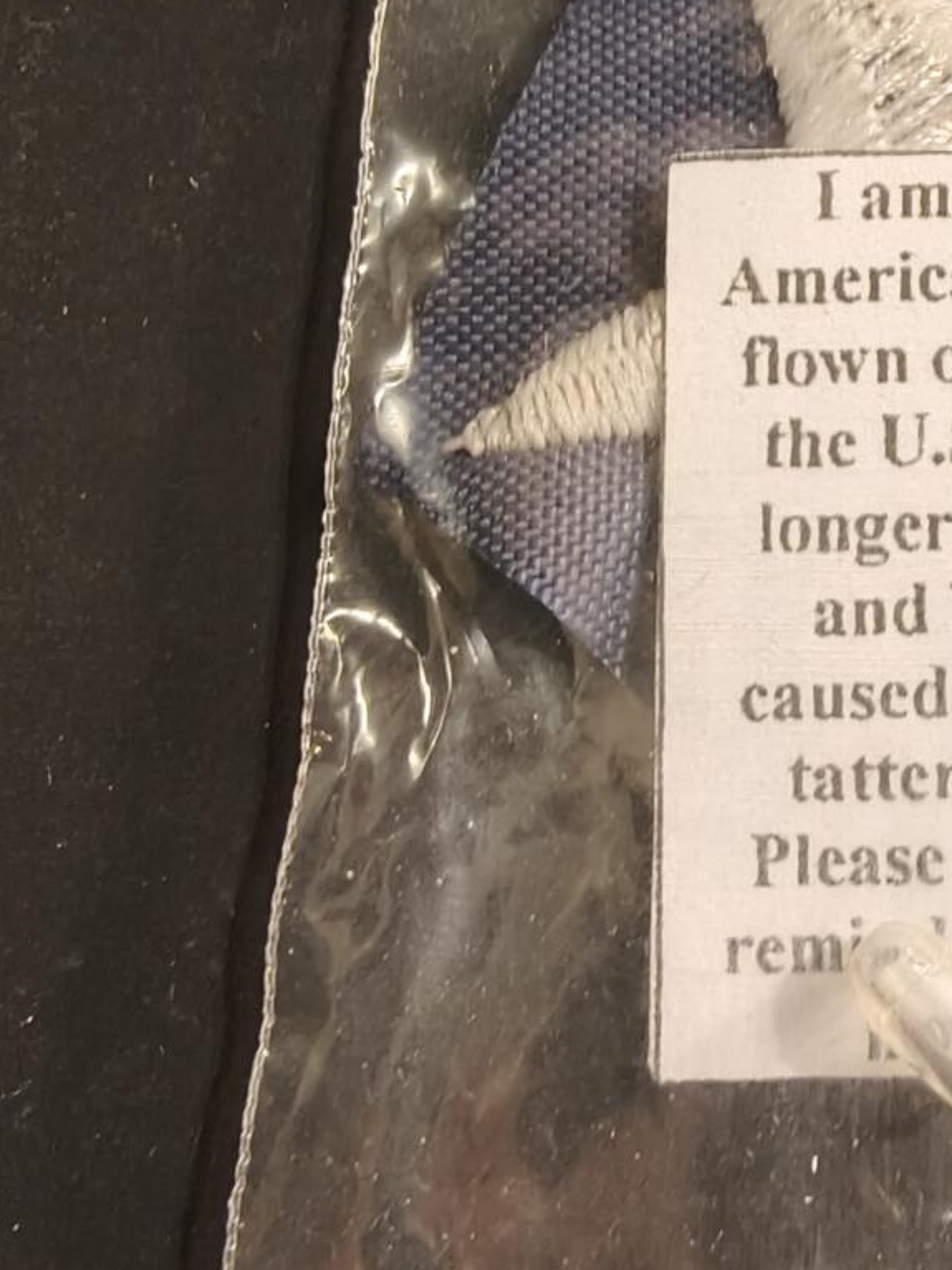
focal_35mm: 54
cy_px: 599
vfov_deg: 35.5
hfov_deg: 25.2
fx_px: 1981
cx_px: 1027
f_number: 2
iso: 250
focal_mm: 2.32
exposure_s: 1/59.4
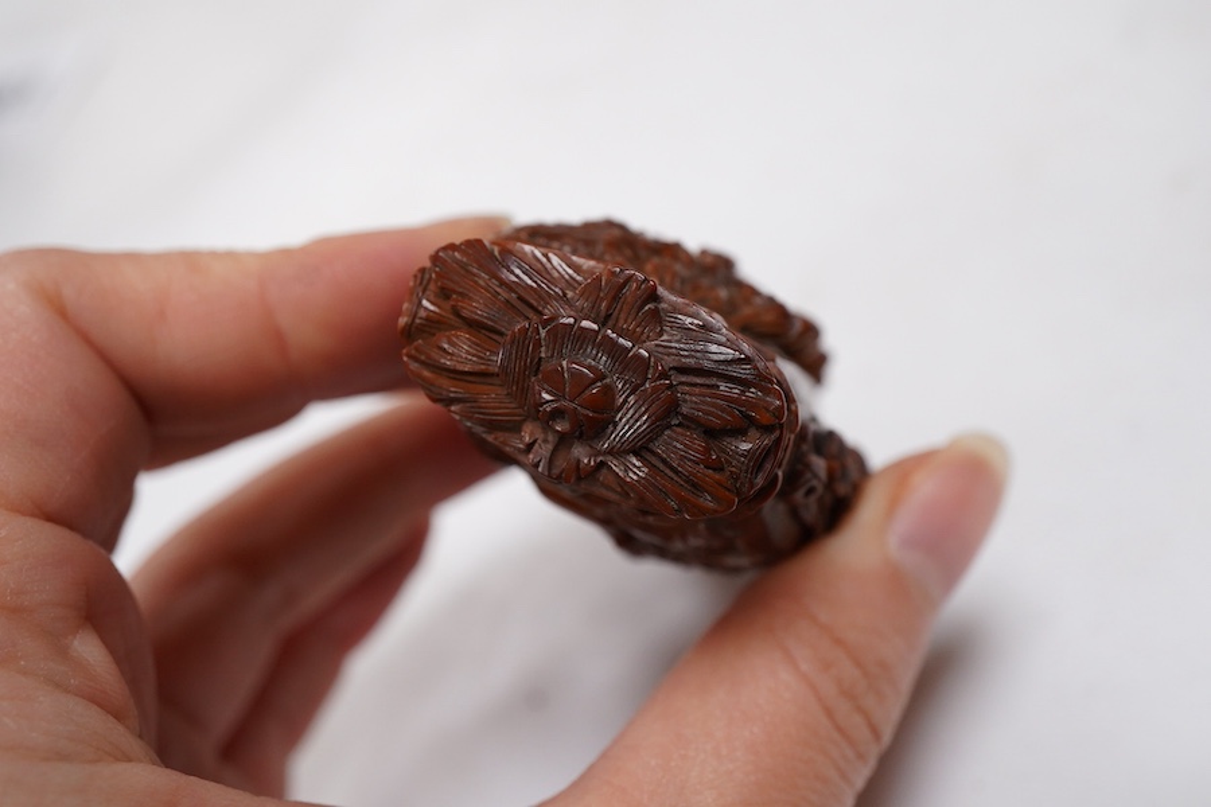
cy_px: 404
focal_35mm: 45
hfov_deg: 43.6
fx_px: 1514
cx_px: 606
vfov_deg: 29.9
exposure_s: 1/125
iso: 1250
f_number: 10
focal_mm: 30
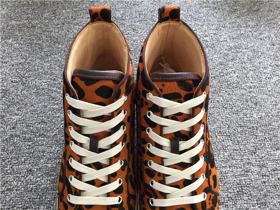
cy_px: 105
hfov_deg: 61.7
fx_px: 235
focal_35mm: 29
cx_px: 140
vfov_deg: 48.2
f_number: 2.2
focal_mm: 4.15
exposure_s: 1/33
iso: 160
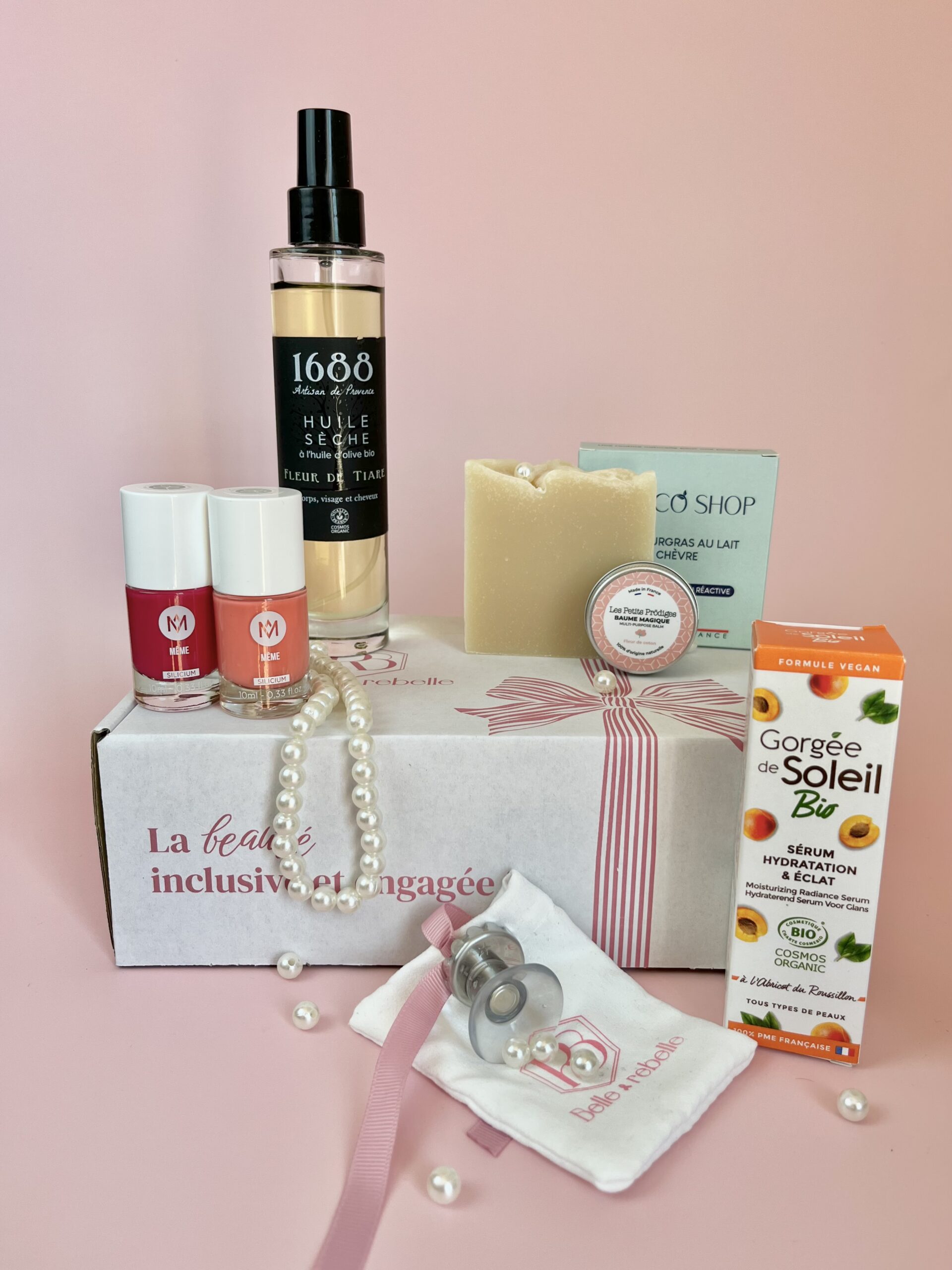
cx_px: 476
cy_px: 635
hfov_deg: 53.1
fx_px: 953
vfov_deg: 67.3
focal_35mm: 26
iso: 40
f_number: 1.6
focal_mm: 5.1
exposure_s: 1/256
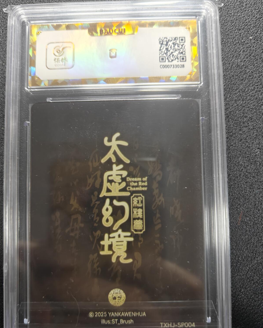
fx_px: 272
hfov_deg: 51.5
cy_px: 177
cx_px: 131
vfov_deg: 62.1
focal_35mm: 28
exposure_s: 1/50
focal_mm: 5.59
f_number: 1.8
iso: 125
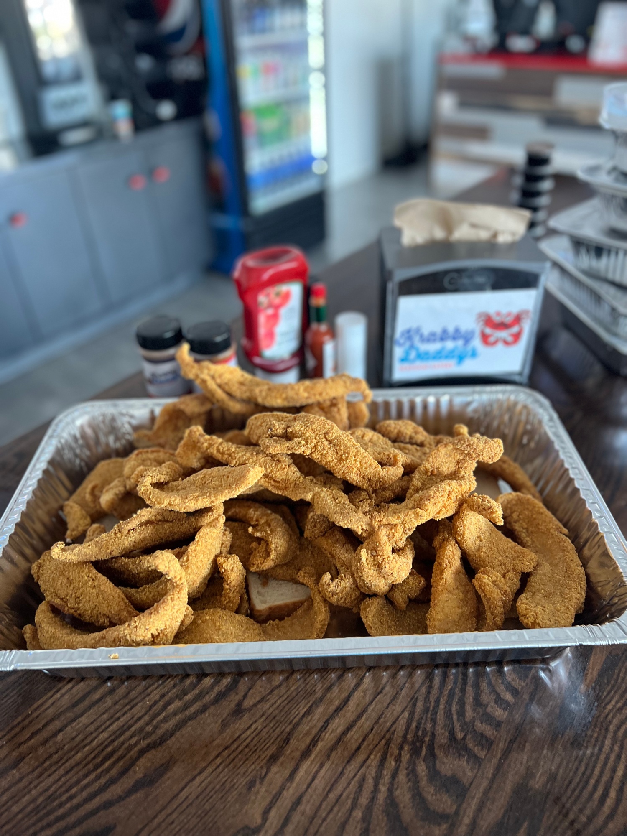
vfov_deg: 67.3
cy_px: 418
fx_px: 628
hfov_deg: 53.1
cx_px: 314
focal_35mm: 26
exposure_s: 1/60
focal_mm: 5.7
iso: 160
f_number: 1.5
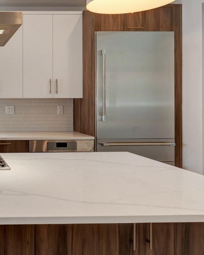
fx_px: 287
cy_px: 137
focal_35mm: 38
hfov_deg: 32.4
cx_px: -40
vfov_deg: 47.9
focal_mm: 14
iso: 400
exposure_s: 1/60
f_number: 8
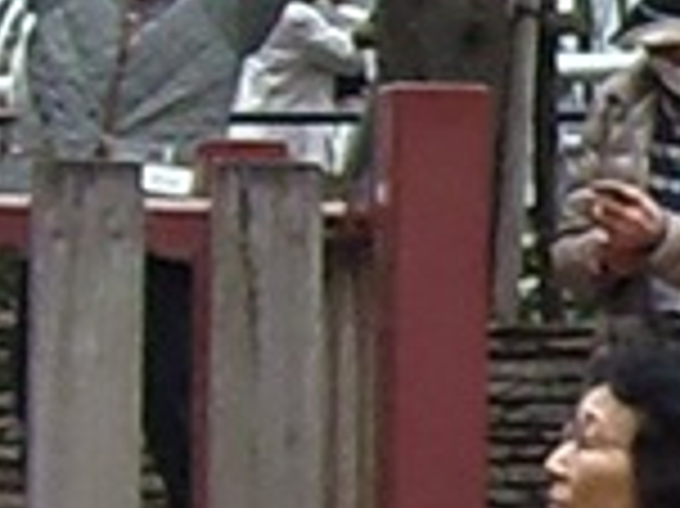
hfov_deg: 6.6
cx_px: 1405
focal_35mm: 292
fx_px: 5732
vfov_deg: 5.1
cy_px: 389
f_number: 3.8
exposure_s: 1/640
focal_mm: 9.1
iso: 640
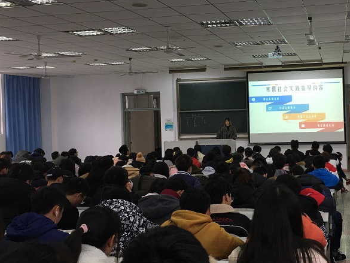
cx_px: 248
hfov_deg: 40.4
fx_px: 465
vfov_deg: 31.5
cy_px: 120
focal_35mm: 46
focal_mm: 4.15
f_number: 2.2
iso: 32
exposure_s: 1/17
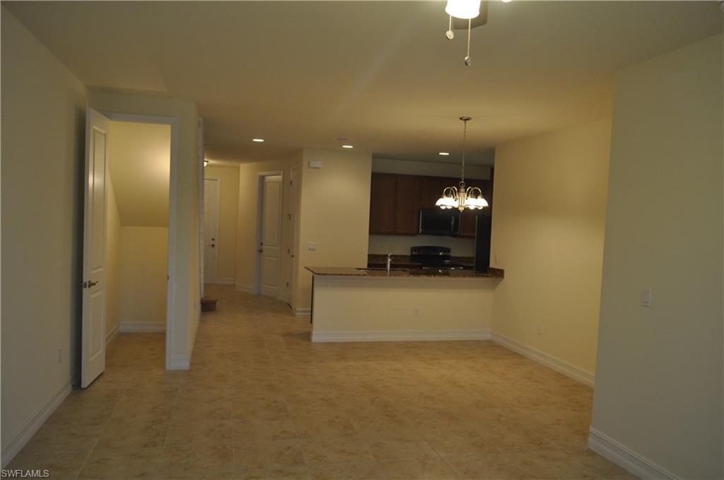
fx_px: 542
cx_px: 362
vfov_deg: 47.8
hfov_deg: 67.5
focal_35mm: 27
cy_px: 240
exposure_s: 1/60
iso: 500
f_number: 4
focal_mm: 18
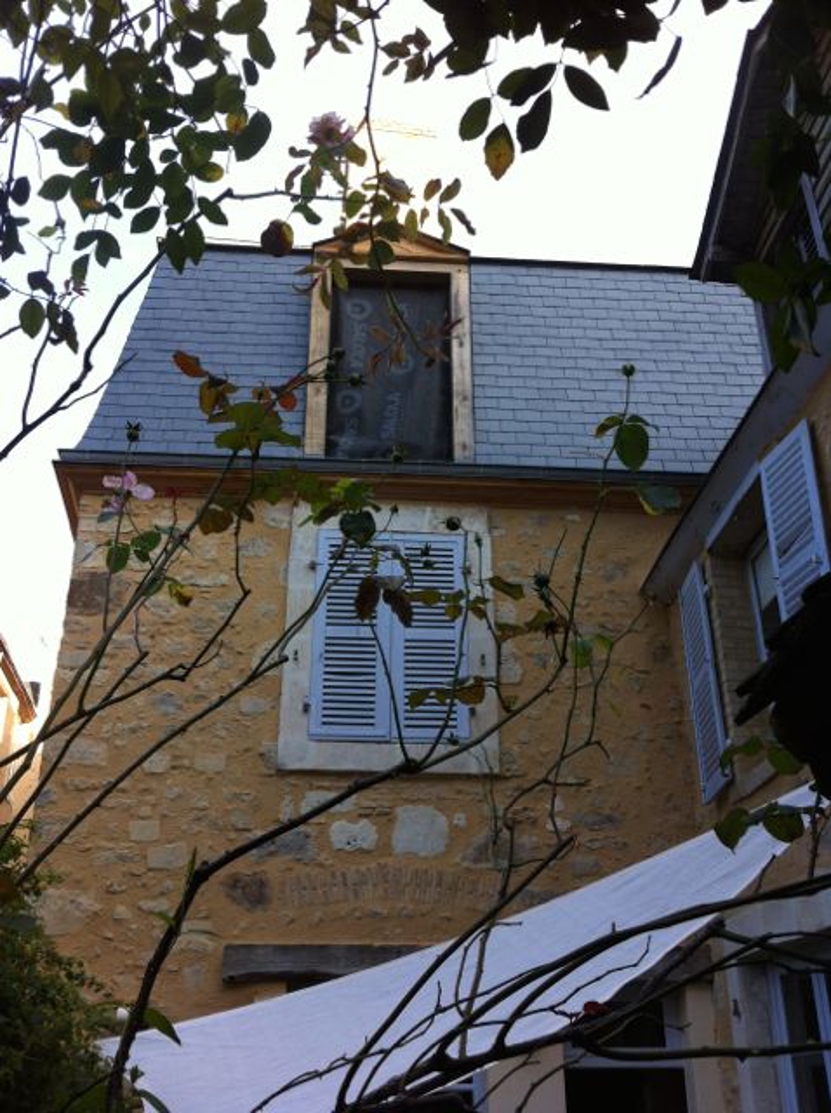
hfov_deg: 40.6
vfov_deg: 52.7
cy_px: 556
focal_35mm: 35
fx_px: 1123
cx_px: 416
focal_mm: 3.85
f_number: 2.8
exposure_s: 1/173
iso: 80
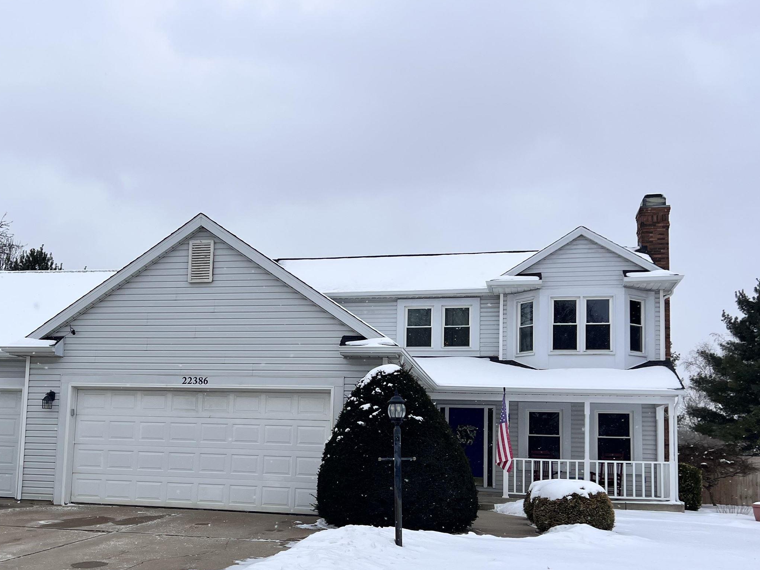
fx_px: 856
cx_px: 280
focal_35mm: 39
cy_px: 366
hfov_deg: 47.4
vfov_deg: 36.5
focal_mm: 5.7
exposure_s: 1/2695
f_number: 1.5
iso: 50
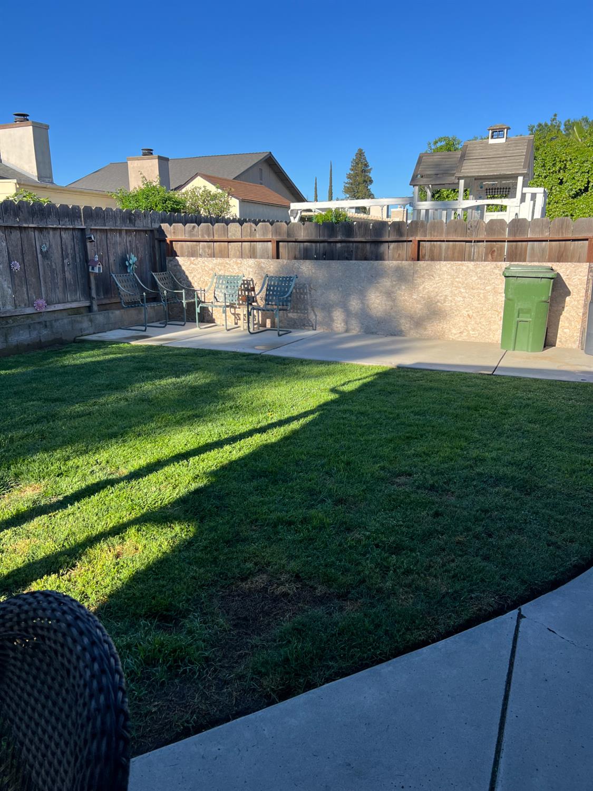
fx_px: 594
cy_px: 396
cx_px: 296
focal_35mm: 26
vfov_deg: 67.3
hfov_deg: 53.1
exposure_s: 1/2083
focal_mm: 5.7
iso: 50
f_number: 1.5
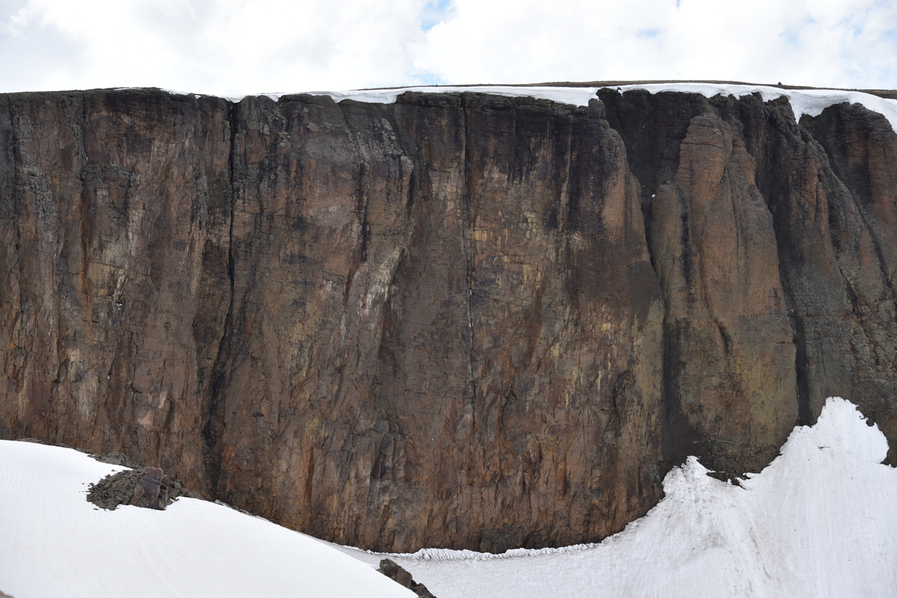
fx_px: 2442
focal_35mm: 98
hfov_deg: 20.8
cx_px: 448
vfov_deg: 14.0
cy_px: 299
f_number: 7.1
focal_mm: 98
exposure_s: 1/200
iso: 100
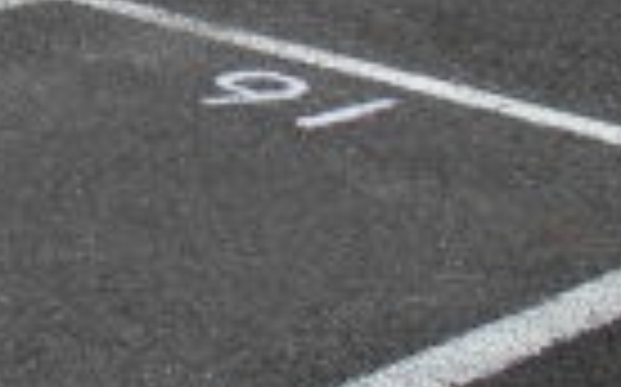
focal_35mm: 143
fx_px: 2418
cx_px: -464
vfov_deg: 8.7
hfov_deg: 13.3
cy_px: -346
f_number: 3.7
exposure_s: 1/320
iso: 100
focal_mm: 5.3
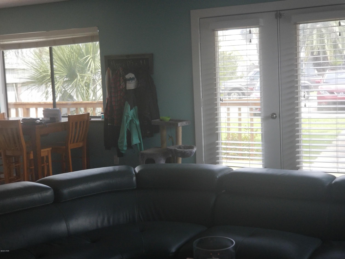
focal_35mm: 52
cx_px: 172
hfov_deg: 36.8
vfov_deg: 28.0
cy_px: 130
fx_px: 518
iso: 25
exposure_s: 1/60
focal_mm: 6
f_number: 2.4
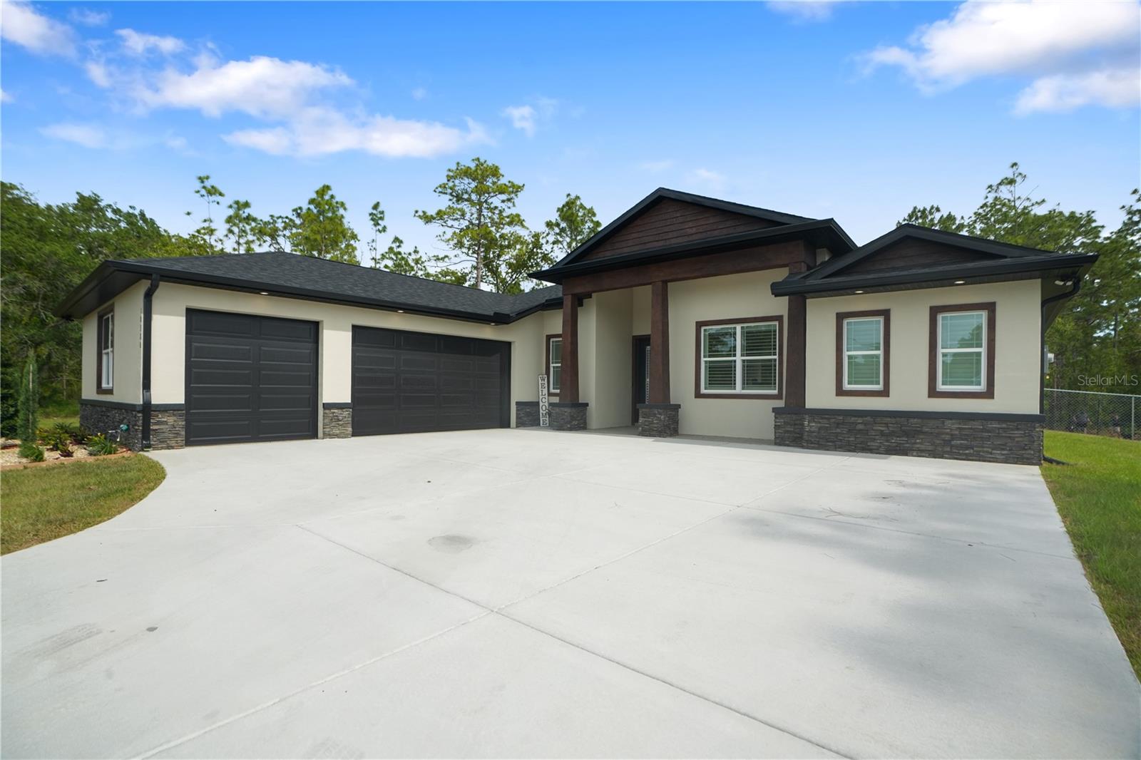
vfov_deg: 73.7
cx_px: 570
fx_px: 507
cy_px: 380
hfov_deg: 96.7
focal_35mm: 16
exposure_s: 1/250
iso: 1000
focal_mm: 16
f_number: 9
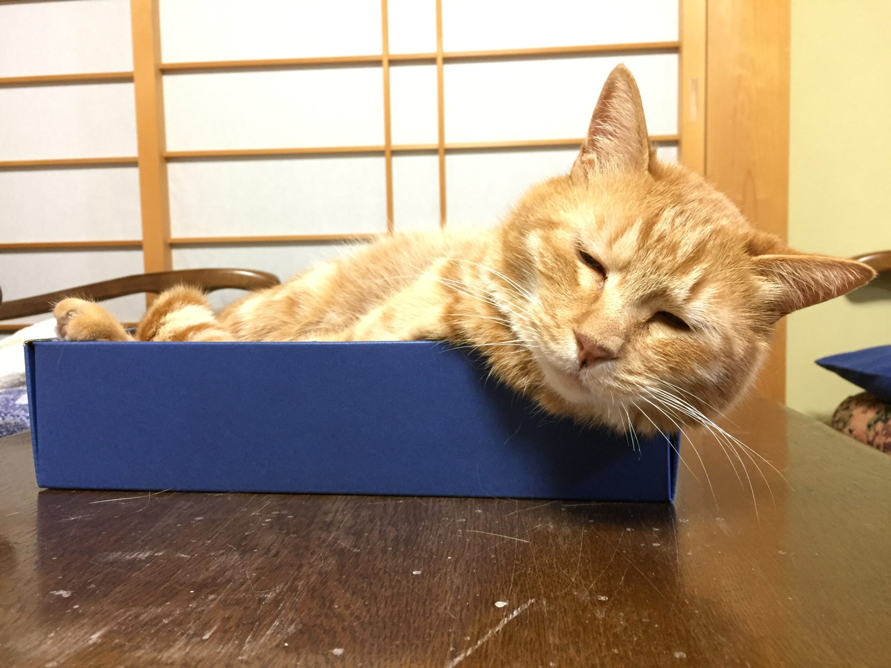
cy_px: 334
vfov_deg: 48.2
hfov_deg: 61.7
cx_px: 446
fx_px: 746
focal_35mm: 29
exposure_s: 1/17
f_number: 2.2
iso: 250
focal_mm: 4.15
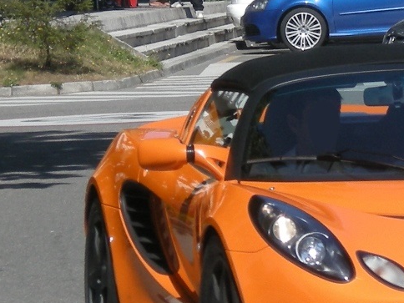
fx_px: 2147
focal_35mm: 184
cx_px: 424
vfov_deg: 8.1
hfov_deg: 10.6
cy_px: 180
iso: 64
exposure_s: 1/641
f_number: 4.3
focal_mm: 18.6
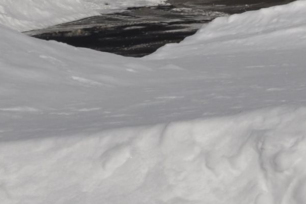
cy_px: -255
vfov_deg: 7.1
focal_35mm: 183
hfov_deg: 10.4
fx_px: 1555
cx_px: 605
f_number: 11
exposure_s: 1/500
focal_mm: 24
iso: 200
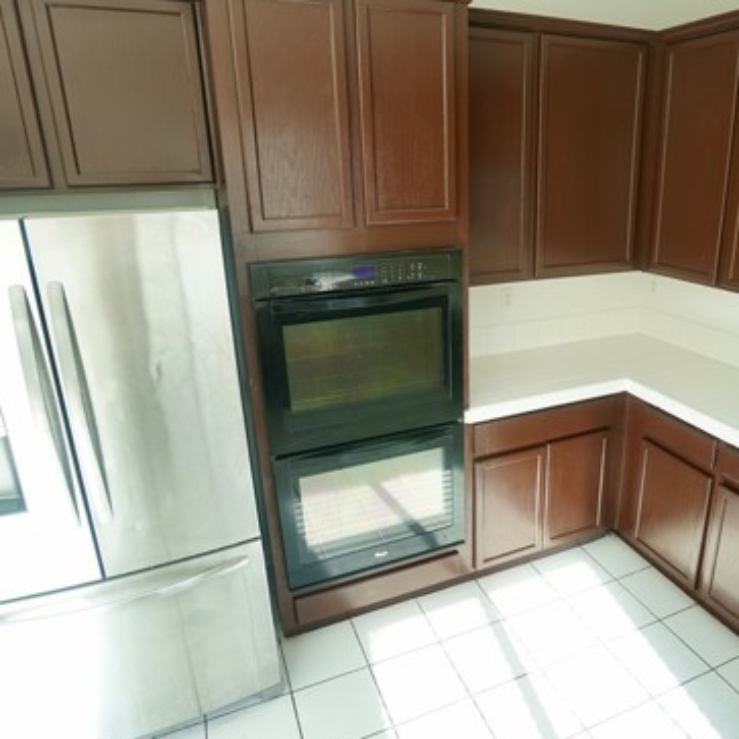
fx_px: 580
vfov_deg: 65.0
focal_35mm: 24
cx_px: 472
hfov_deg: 63.9
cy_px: 353
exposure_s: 1/60
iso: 160
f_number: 4
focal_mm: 16
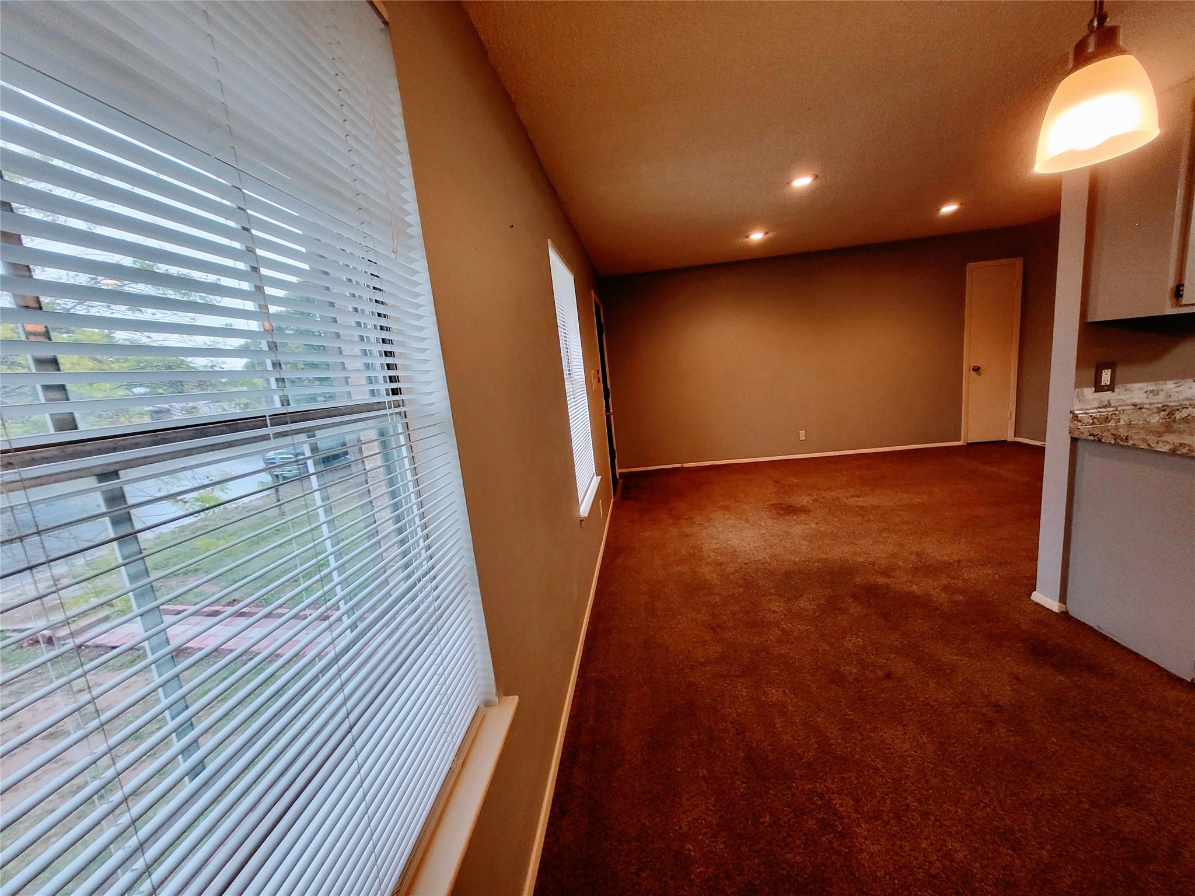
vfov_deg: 89.9
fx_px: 449
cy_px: 448
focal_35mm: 13
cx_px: 598
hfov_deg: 106.2
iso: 250
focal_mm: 1.74
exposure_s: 1/60
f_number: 2.2
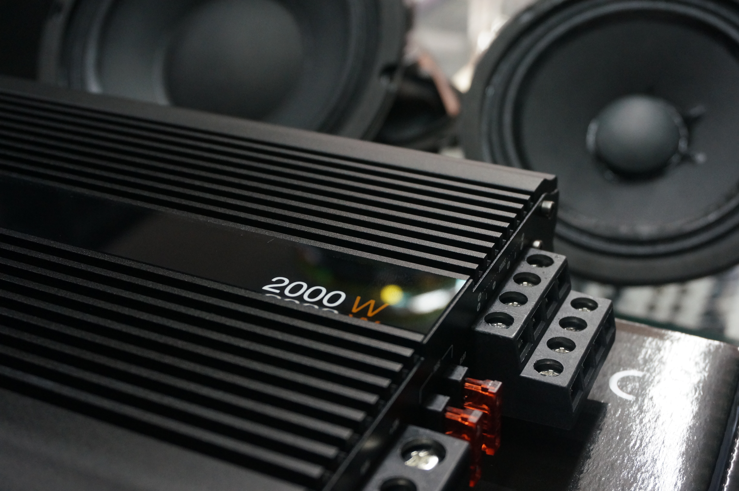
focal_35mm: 48
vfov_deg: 28.0
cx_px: 370
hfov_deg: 41.2
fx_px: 984
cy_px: 246
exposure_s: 1/25
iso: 1600
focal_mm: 32
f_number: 6.3
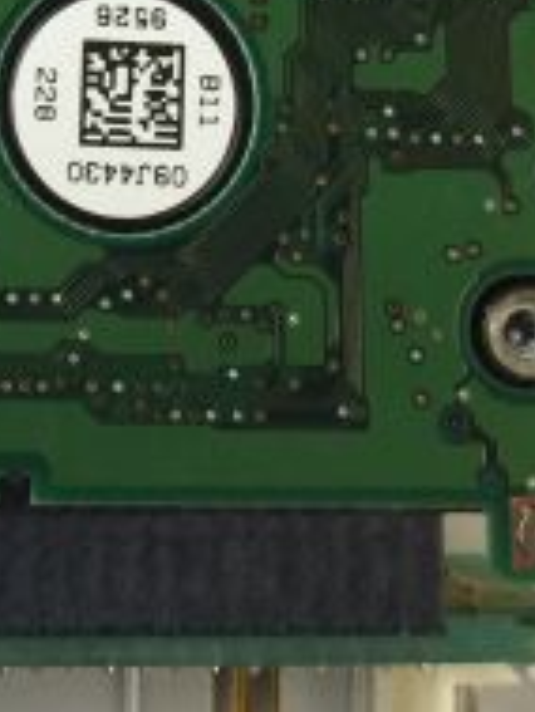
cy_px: -192
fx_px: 1894
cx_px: -26
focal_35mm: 92
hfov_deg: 15.7
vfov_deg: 19.7
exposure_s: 1/15
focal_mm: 4.15
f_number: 2.2
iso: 32
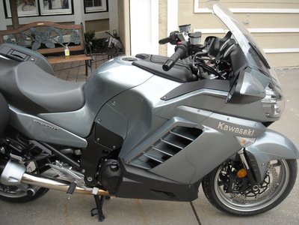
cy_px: 112
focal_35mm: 35
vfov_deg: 40.7
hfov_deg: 52.6
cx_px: 150
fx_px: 302
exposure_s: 1/105
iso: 64
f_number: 2.8
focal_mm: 5.7
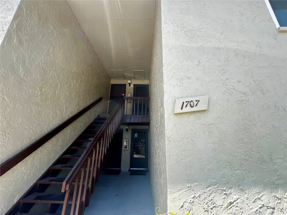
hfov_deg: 106.2
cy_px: 108
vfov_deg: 89.9
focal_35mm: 13
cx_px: 144
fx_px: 108
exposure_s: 1/385
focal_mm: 1.57
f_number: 1.8
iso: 32
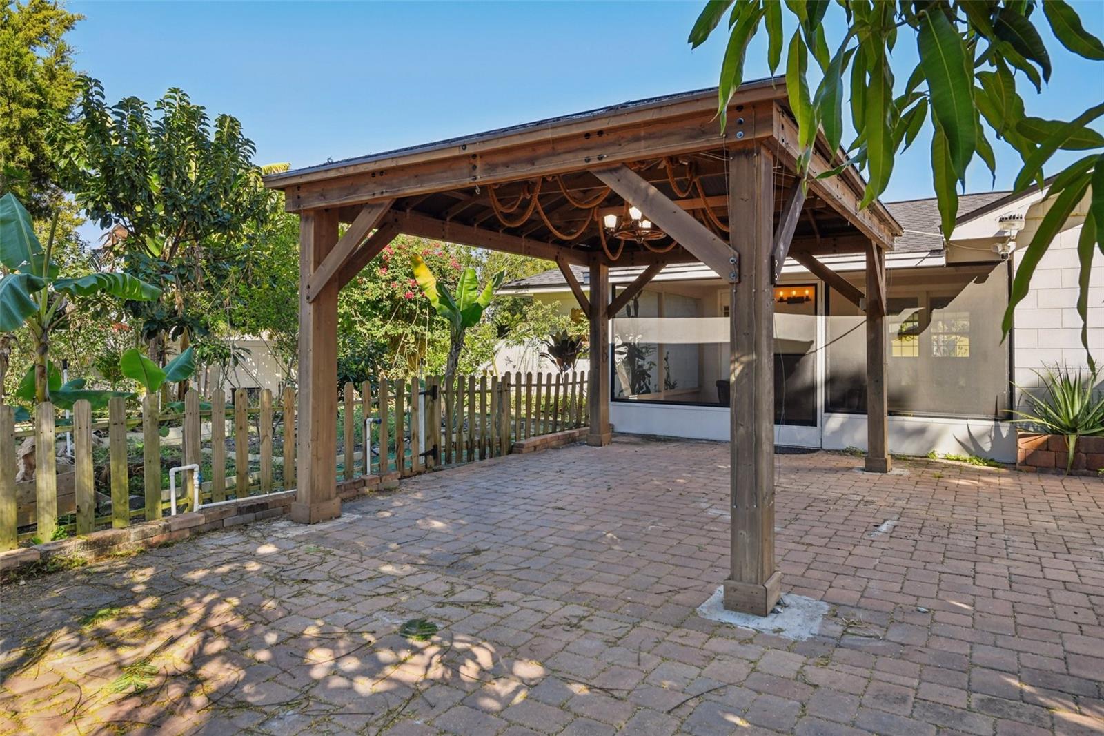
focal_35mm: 23
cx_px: 552
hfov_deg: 76.1
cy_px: 368
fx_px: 705
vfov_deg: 55.1
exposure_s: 1/160
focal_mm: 23
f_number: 8
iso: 400
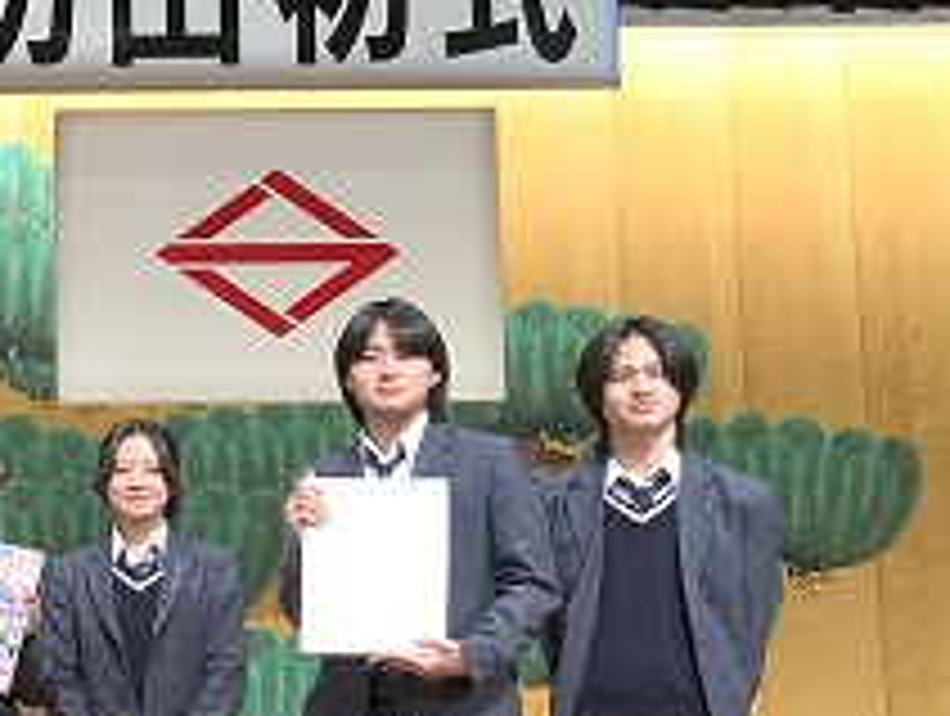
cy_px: 581
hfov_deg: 21.9
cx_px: -160
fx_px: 2282
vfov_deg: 17.7
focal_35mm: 83
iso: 50
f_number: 1.8
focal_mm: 3
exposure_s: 1/50
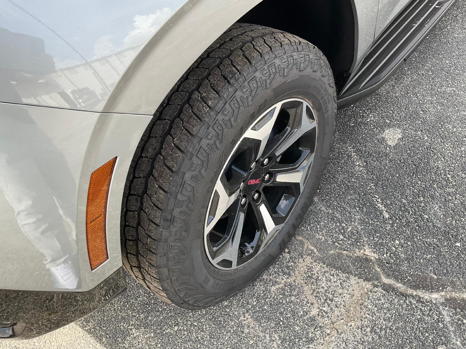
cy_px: 174
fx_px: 390
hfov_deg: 61.7
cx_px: 233
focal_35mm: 29
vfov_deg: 48.2
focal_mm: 3
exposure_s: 1/309
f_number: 1.8
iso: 16
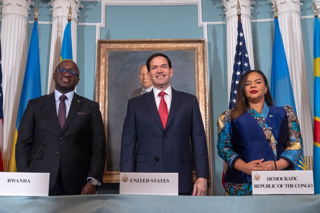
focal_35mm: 44
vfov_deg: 30.5
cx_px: 160
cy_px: 106
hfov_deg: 44.5
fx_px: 391
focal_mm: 44
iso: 5000
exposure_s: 1/400
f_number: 5
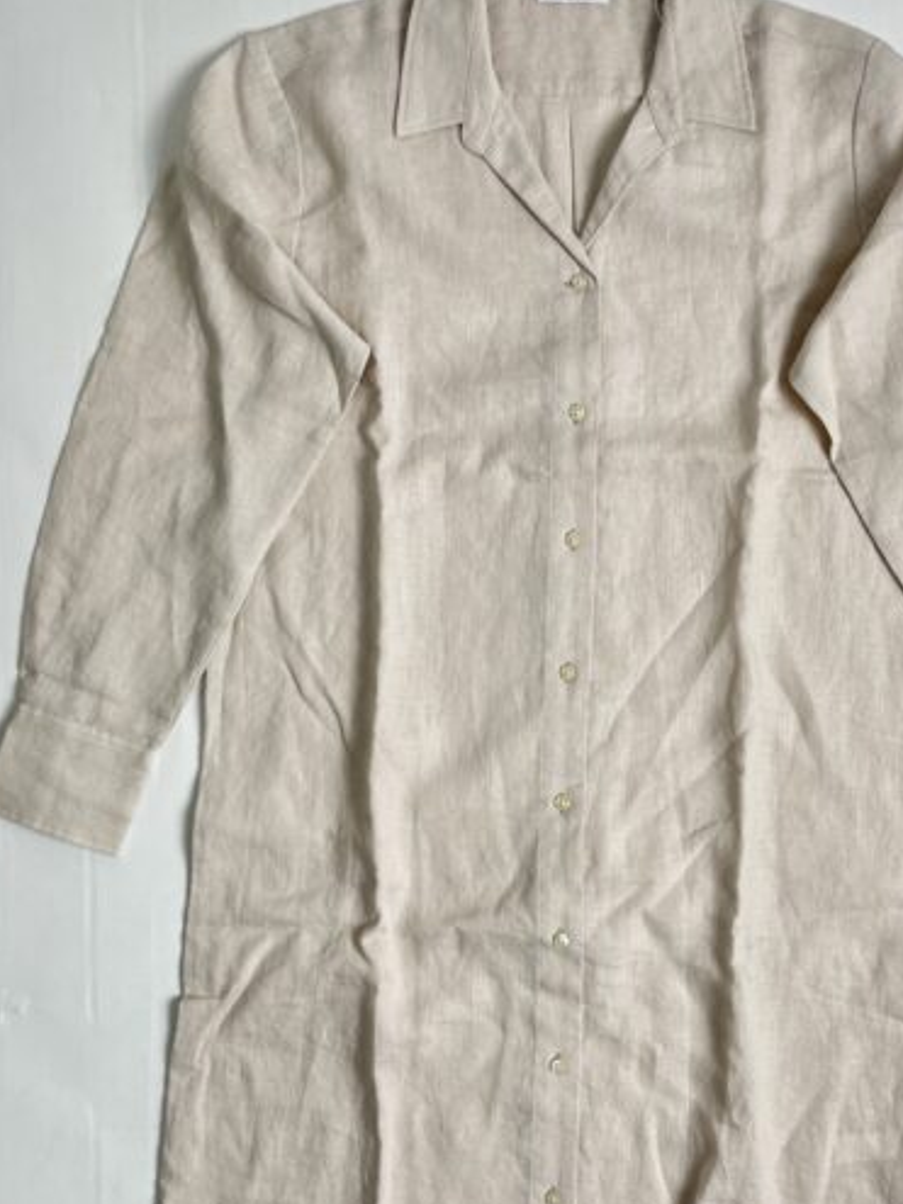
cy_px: 615
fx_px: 1461
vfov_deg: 44.8
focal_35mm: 42
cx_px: 550
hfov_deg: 34.2
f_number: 1.6
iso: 50
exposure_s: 1/147
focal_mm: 5.1
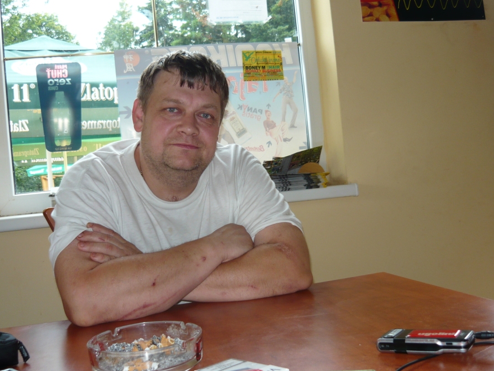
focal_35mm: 38
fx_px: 542
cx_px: 224
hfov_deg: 48.9
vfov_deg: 37.7
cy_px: 180
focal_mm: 5.5
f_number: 2.8
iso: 100
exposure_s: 1/30
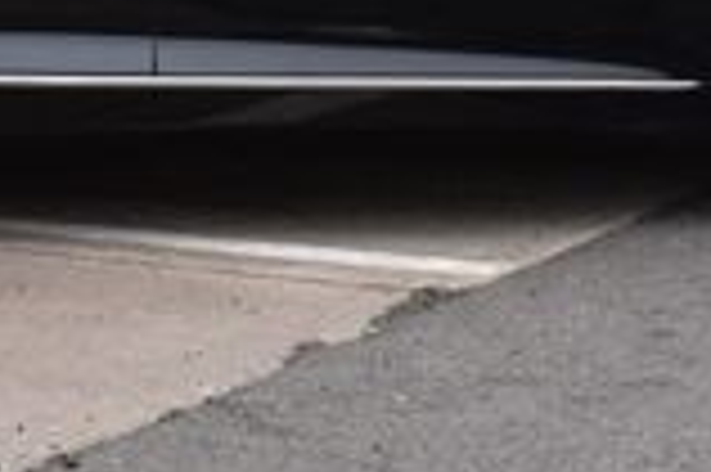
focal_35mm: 176
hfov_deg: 11.6
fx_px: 3473
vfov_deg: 7.6
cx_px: 68
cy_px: -238
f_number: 9
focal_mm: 29
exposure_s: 1/100
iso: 400
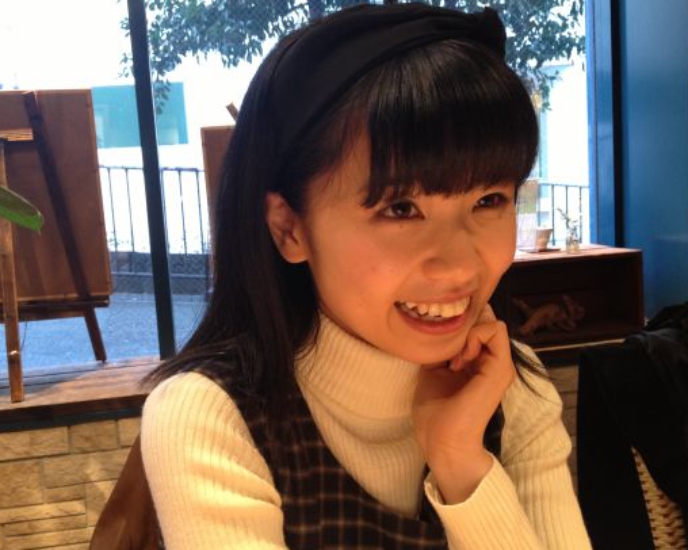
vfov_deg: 38.2
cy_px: 265
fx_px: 794
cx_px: 316
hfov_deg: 46.8
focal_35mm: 39
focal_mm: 4.28
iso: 125
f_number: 2.4
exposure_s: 1/20
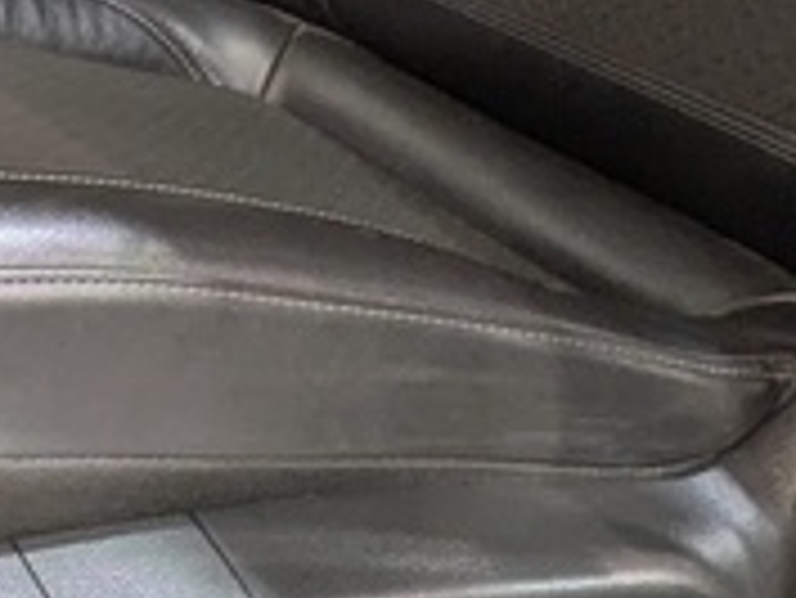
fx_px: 1864
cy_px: -342
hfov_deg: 18.9
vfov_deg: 16.4
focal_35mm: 81
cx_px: -607
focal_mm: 1.83
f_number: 2.2
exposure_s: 1/30
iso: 76
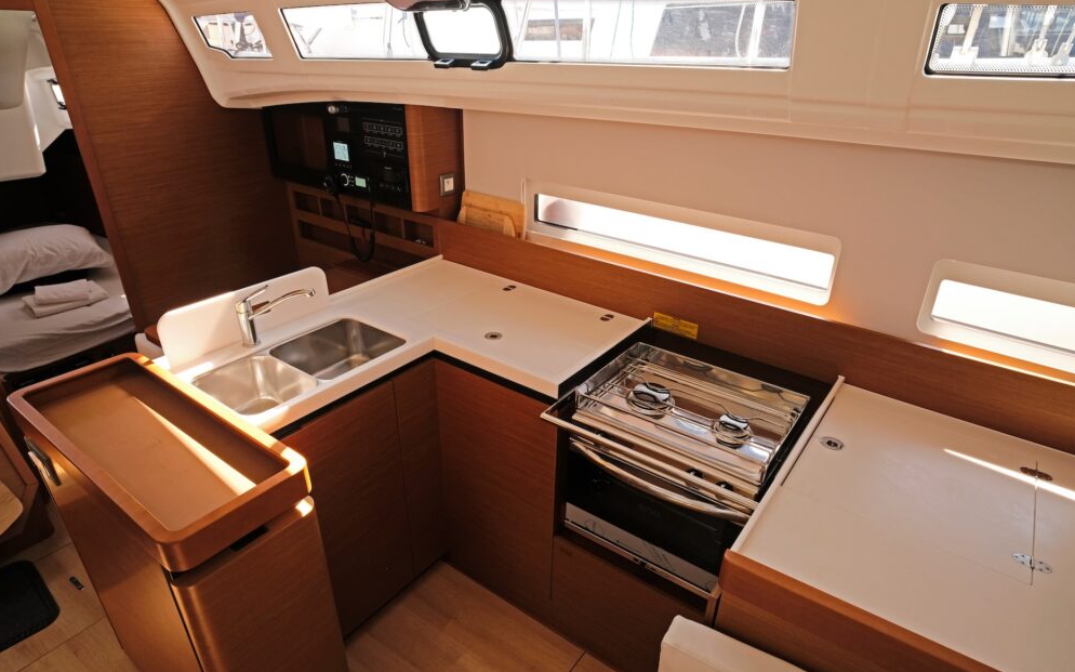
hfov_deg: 82.3
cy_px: 353
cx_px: 542
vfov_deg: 57.2
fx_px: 615
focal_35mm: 21
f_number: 5.6
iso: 1000
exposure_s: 1/60
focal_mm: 13
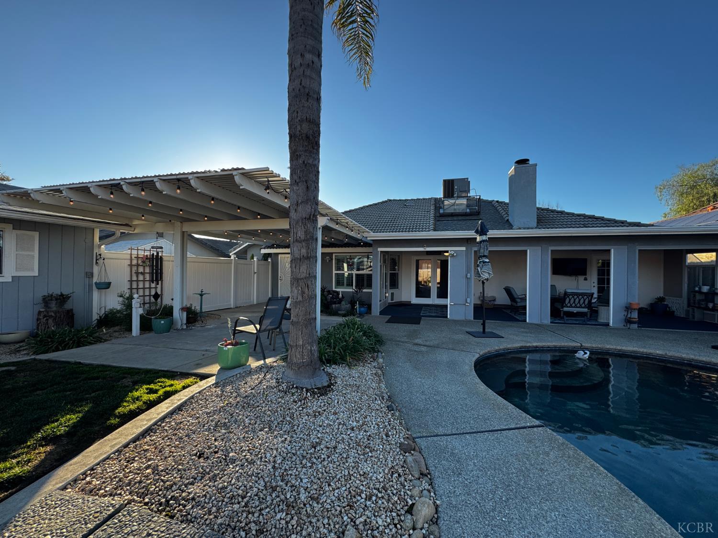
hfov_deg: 102.1
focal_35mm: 14
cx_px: 359
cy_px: 269
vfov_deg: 85.7
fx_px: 290
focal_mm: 2.22
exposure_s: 1/334
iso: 40
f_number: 2.2
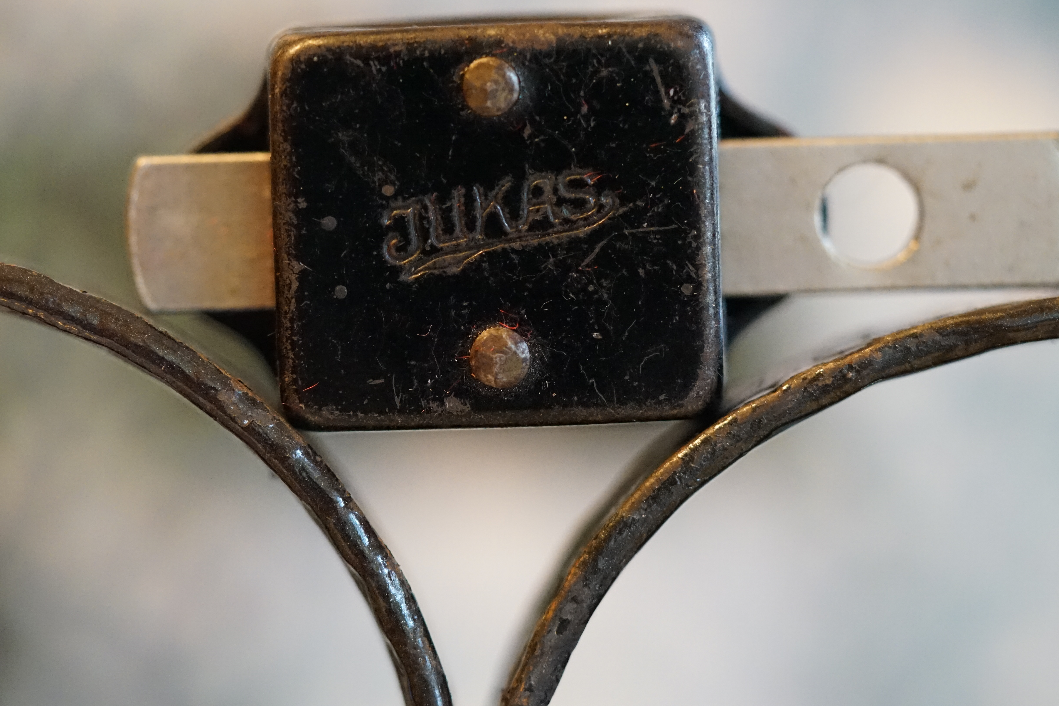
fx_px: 3265
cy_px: 341
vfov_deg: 12.3
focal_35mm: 111
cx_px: 448
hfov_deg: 18.4
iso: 6400
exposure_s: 1/100
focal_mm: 90
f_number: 2.8
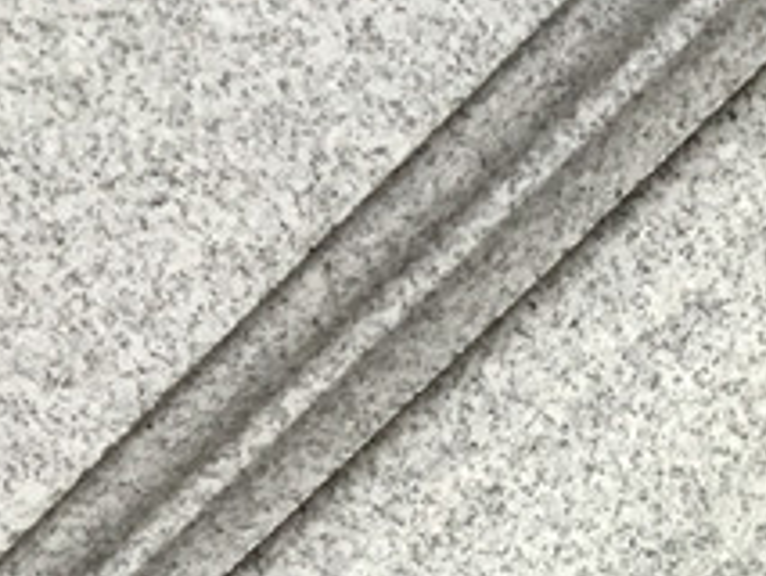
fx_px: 2900
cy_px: 959
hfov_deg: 13.8
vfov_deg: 10.8
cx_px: 1273
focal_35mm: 131
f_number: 2.4
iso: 50
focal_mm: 3.3
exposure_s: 1/33
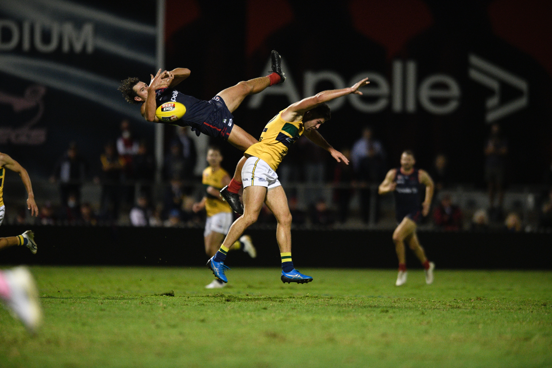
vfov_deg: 3.4
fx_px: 6133
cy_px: 184
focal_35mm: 400
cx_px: 276
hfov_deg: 5.2
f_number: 2.8
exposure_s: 1/800
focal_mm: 400
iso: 6400
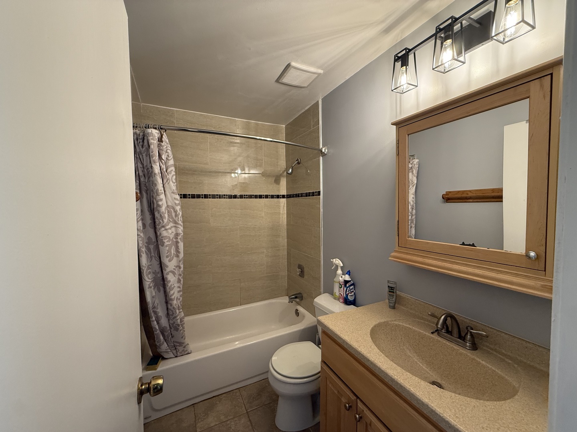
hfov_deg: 102.1
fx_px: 233
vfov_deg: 85.7
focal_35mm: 14
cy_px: 216
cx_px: 288
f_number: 2.2
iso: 250
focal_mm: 2.22
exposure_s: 1/60
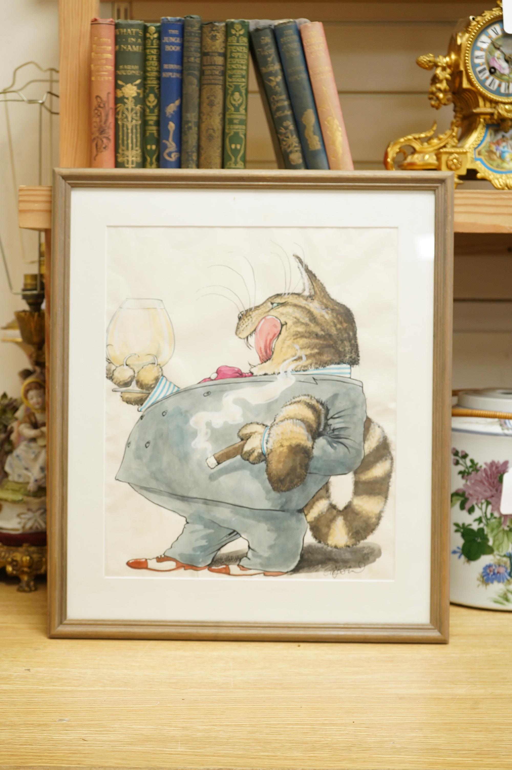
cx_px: 256
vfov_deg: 40.4
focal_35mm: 49
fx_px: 1047
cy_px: 385
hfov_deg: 27.5
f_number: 5.6
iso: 2000
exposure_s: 1/80
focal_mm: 49
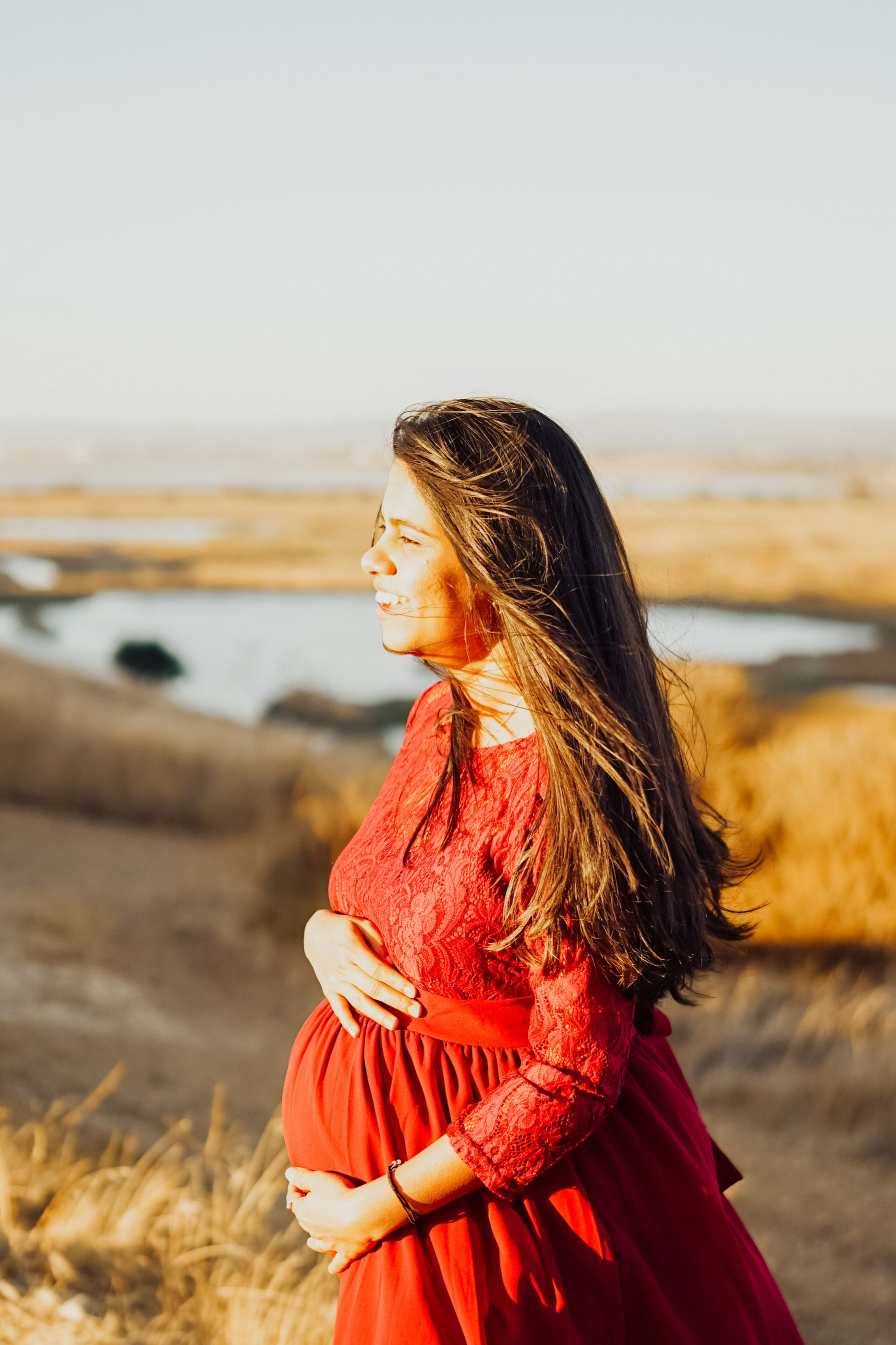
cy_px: 748
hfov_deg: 27.0
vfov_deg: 39.5
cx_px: 404
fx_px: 1867
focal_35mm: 50
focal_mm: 35
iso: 100
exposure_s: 1/1600
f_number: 1.4
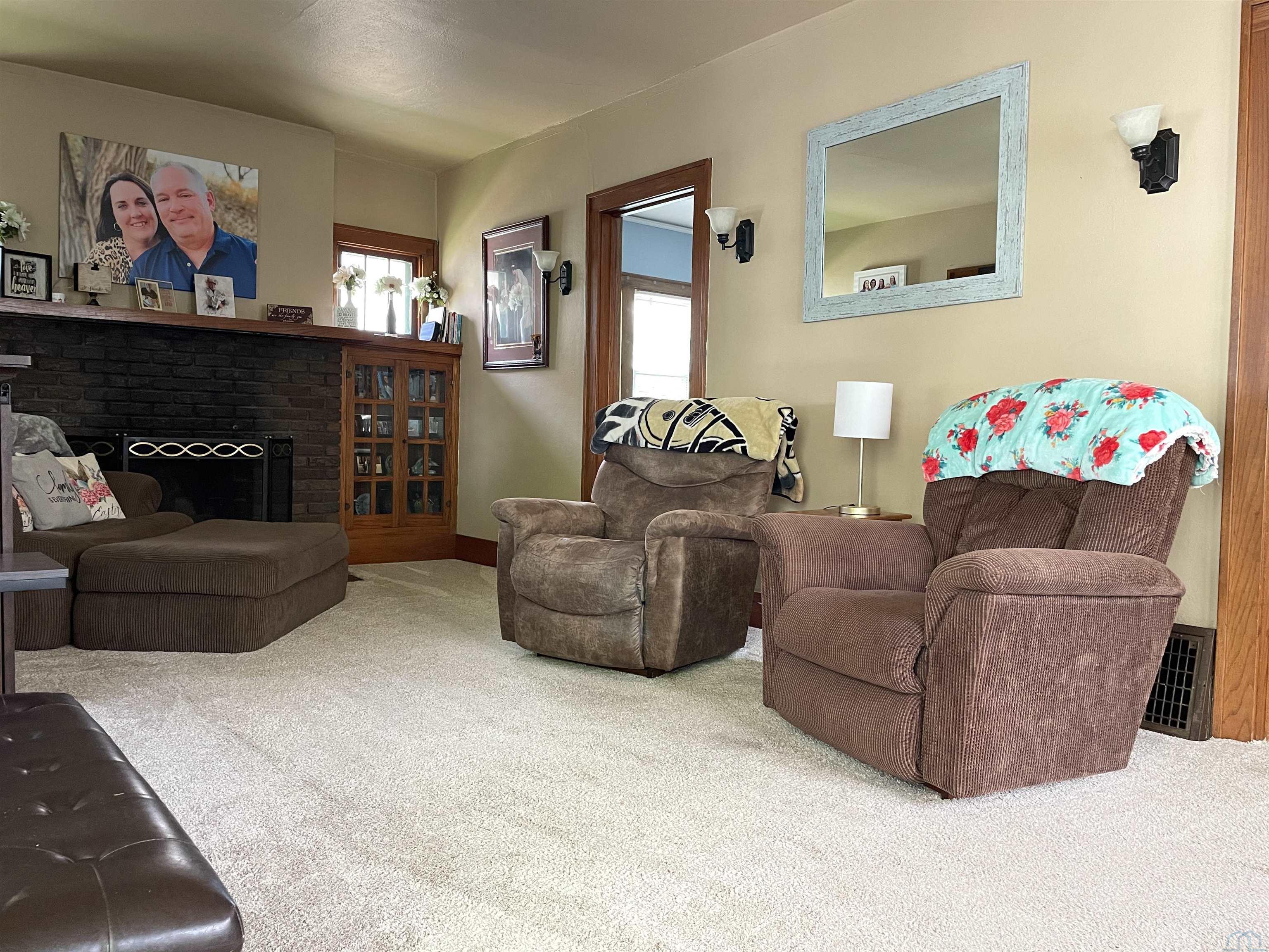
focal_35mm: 26
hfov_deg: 67.3
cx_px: 634
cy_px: 476
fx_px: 953
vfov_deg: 53.1
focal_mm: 4.2
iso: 400
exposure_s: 1/60
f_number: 1.6
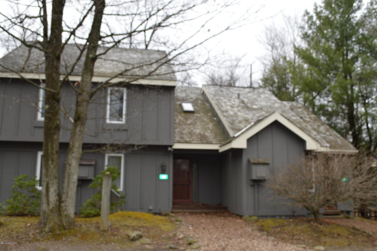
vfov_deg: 39.9
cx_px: 188
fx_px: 345
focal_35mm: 33
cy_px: 126
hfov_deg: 57.3
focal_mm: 22
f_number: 7.1
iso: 100
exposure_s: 1/200
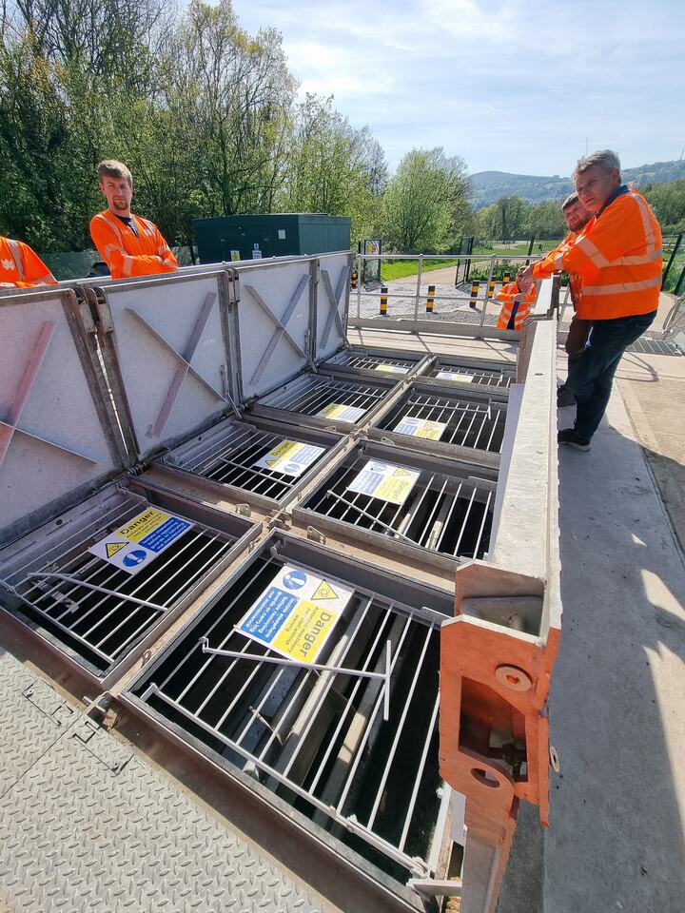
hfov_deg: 89.9
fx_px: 343
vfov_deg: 106.2
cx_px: 342
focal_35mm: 13
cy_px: 456
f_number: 2.2
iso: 50
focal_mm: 2.2
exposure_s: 1/1880
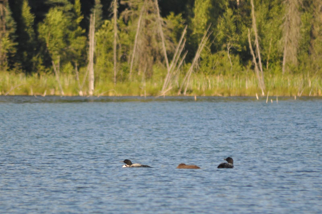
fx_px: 4020
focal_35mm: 450
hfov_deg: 4.6
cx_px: 161
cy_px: 107
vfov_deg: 3.0
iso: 400
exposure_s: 1/1250
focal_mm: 300
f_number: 5.6
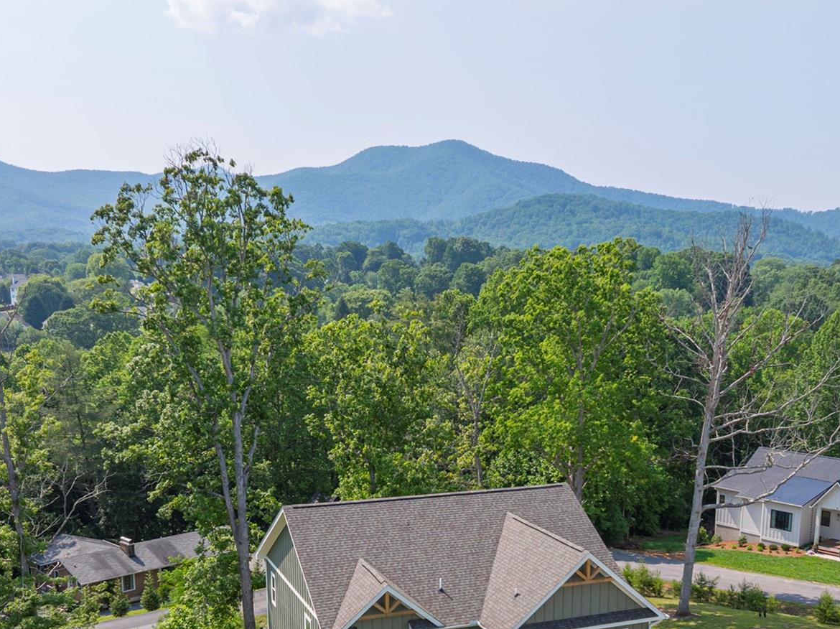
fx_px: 1019
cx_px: 450
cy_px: 504
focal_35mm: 42
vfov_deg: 33.3
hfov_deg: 44.8
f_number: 2.8
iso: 220
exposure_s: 1/3200
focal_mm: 12.29
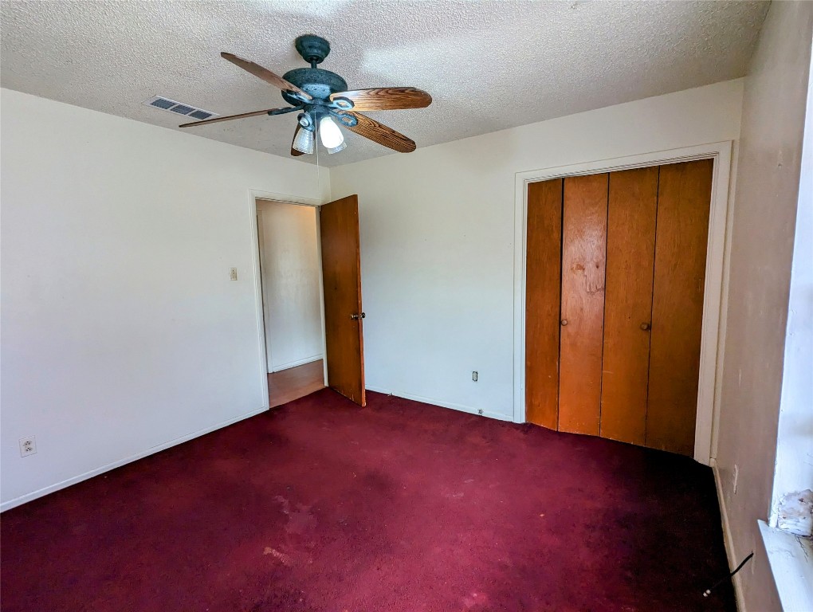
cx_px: 406
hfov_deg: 94.4
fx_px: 376
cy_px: 306
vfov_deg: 78.2
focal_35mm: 16
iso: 96
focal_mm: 2.35
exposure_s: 1/111
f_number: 2.2
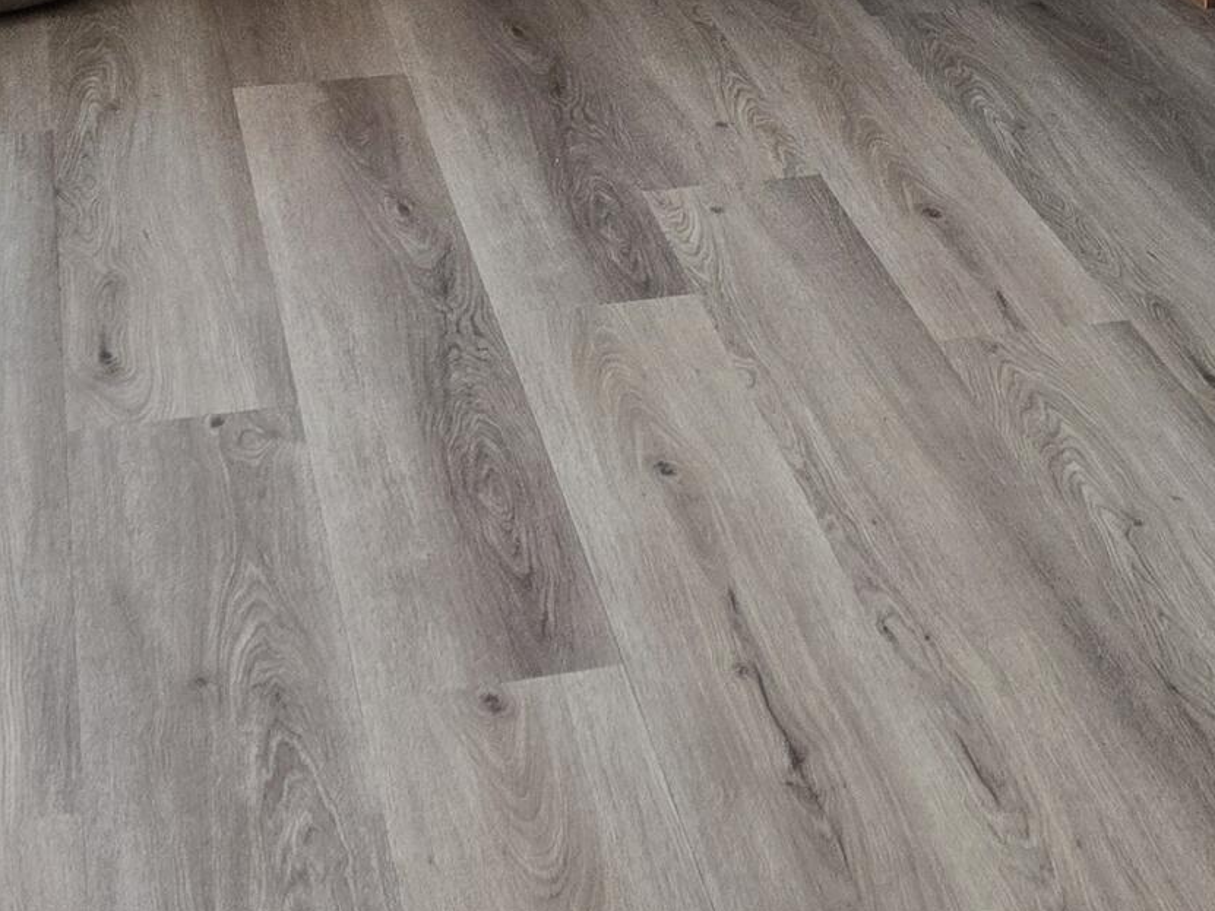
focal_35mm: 83
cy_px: -468
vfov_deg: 16.2
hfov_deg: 23.3
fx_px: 2913
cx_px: 940
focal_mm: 5.4
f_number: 1.8
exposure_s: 1/120
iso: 250
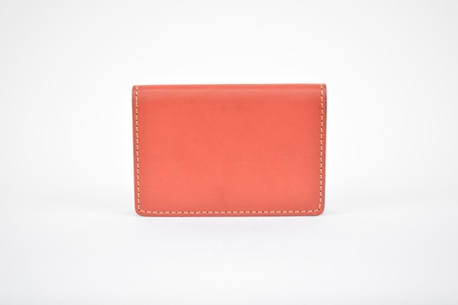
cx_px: 229
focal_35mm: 69
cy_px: 152
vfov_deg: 19.7
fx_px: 878
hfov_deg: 29.2
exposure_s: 1/250
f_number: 5.3
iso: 2000
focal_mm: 46
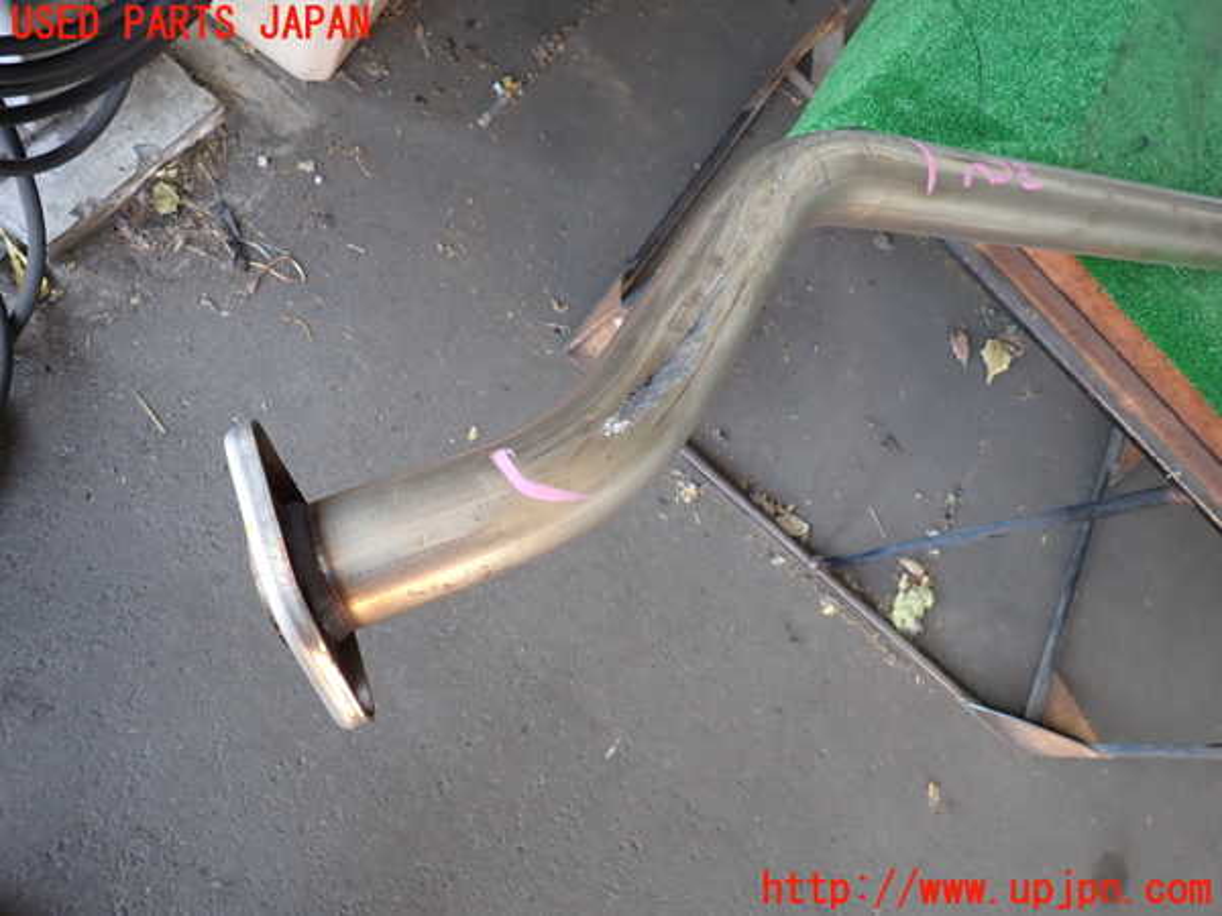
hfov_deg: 69.4
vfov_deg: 54.9
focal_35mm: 25
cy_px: 458
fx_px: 883
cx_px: 611
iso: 125
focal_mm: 4.5
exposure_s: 1/60
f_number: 2
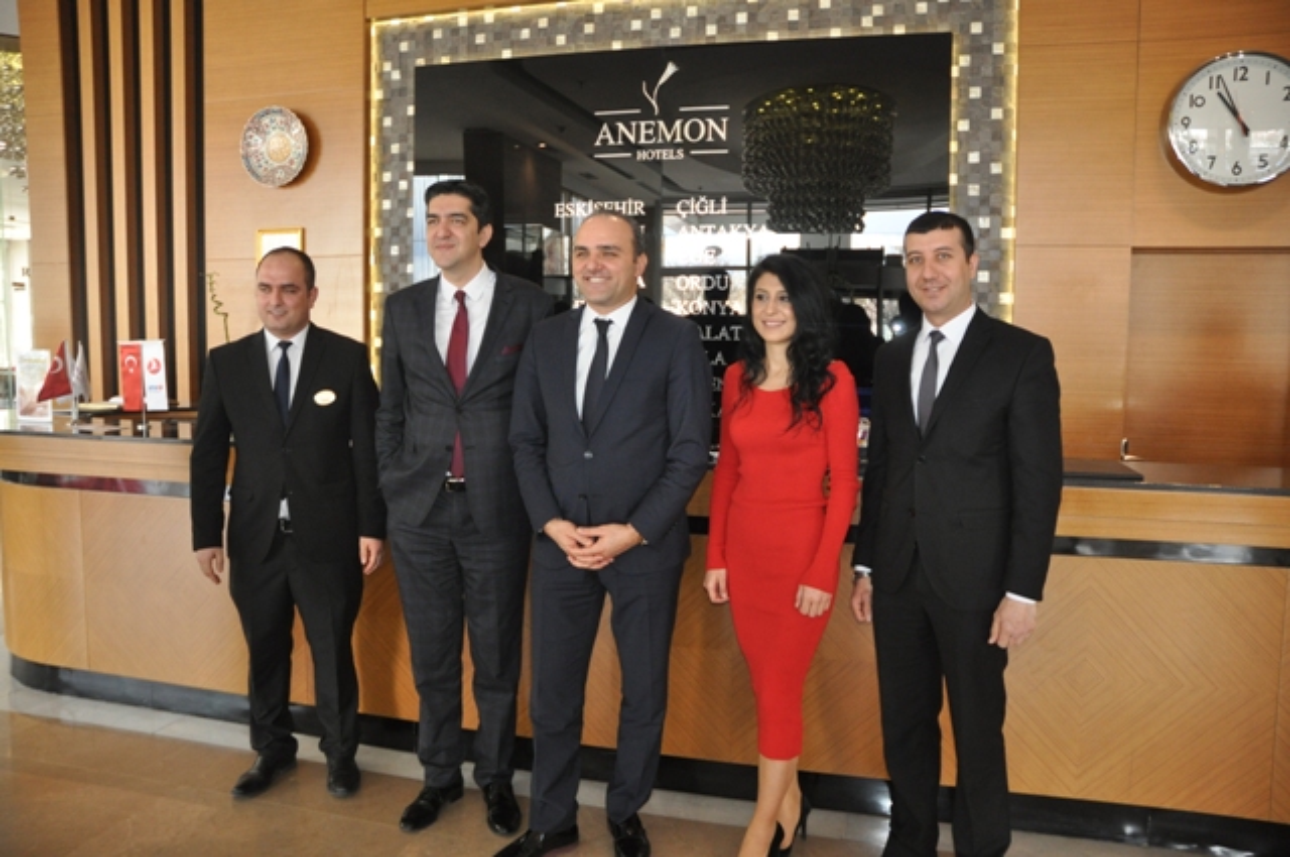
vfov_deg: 47.8
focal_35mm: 27
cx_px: 645
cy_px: 428
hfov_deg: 67.4
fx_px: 966
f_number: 3.5
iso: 800
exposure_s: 1/60
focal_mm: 18
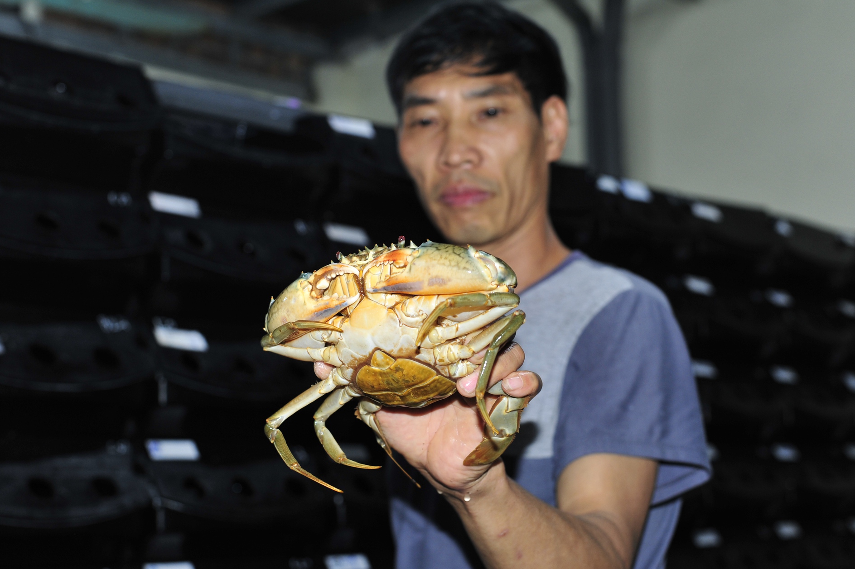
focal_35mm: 53
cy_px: 296
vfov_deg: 25.5
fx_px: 1258
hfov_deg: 37.5
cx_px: 416
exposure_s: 1/60
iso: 640
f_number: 4.5
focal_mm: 50
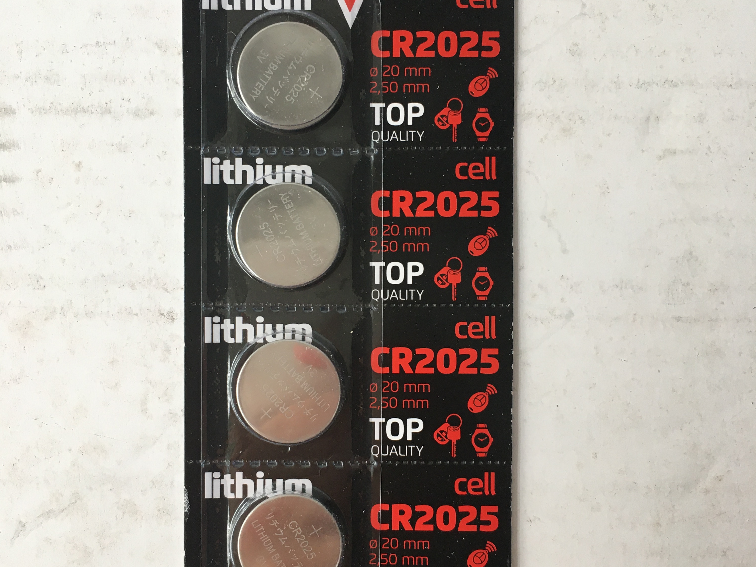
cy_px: 296
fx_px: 852
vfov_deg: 36.8
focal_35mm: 39
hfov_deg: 47.9
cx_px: 375
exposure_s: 1/33
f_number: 2.2
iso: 32
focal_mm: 4.15
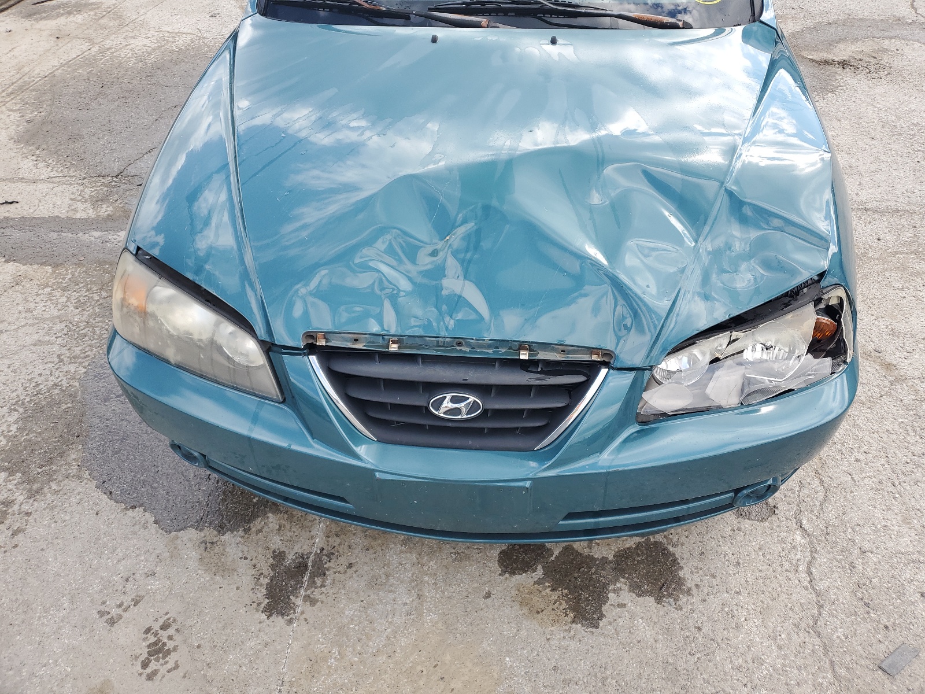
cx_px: 462
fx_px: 695
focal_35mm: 26
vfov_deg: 53.1
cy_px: 347
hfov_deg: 67.3
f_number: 1.5
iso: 50
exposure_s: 1/769
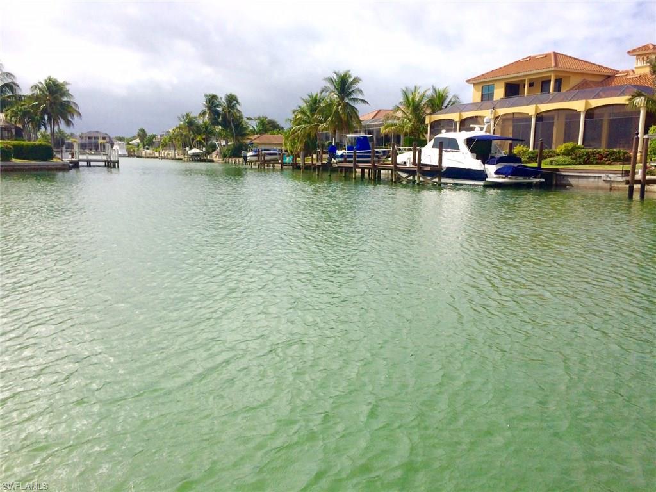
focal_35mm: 29
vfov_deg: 48.2
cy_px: 246
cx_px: 328
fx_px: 550
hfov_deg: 61.7
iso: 32
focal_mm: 4.15
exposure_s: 1/4115
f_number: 2.2
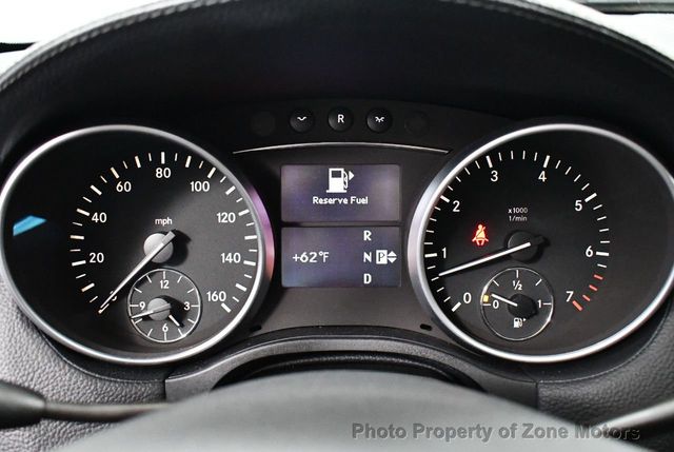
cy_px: 226
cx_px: 337
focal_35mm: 36
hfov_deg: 53.1
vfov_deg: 37.0
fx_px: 675
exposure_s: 1/60
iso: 7200
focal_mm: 18
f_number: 3.5
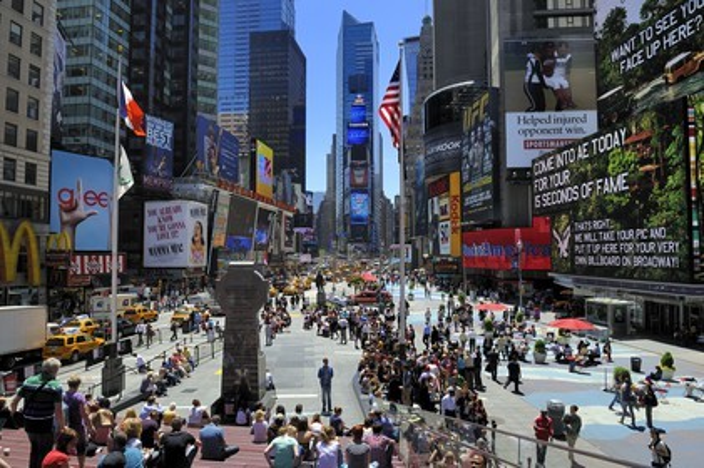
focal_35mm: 24
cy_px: 234
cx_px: 352
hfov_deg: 73.8
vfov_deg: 53.1
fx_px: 469
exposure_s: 1/250
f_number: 9
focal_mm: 24
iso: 200
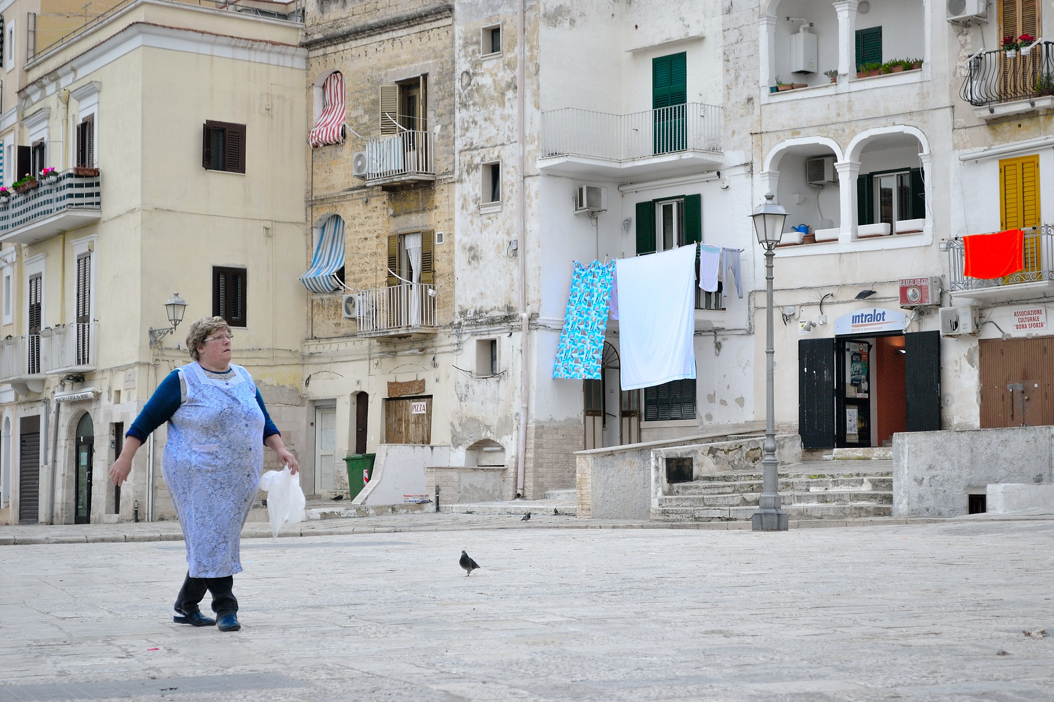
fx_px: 2415
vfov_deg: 16.5
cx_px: 527
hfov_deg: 24.6
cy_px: 351
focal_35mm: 82
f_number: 6.3
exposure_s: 1/125
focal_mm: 55
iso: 100
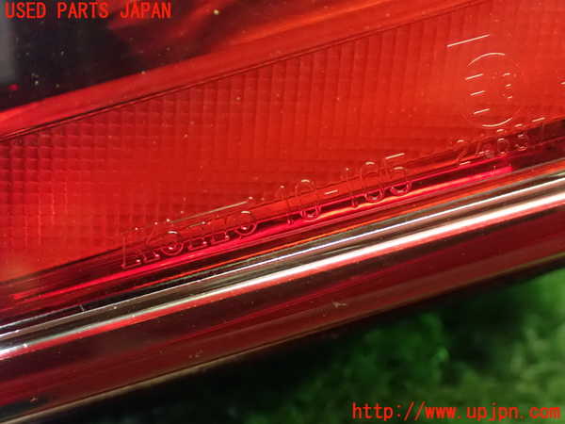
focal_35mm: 47
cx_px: 282
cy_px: 212
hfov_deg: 40.4
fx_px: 767
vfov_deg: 30.9
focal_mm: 8.4
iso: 1600
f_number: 3.1
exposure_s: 1/50
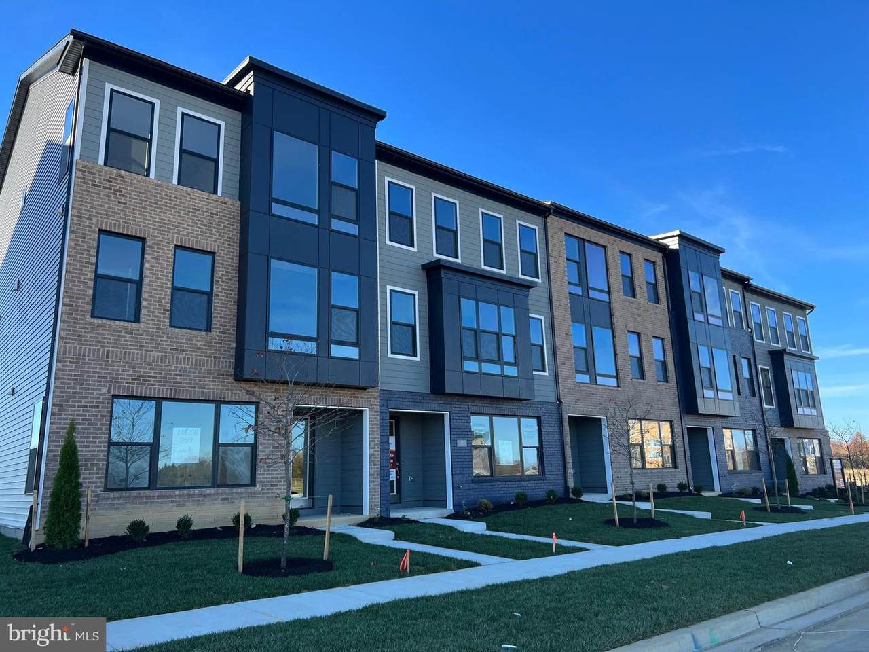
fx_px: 653
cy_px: 326
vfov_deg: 53.1
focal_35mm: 26
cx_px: 434
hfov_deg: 67.3
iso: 50
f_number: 1.5
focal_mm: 5.7
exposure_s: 1/1058
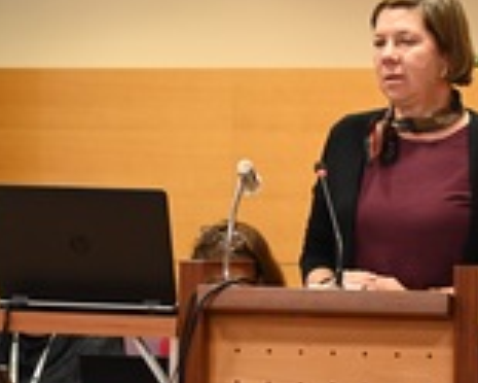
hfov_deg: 5.9
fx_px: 4612
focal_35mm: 326
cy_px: 100
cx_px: 176
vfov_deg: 4.7
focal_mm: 120
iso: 2500
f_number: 4
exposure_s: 1/125
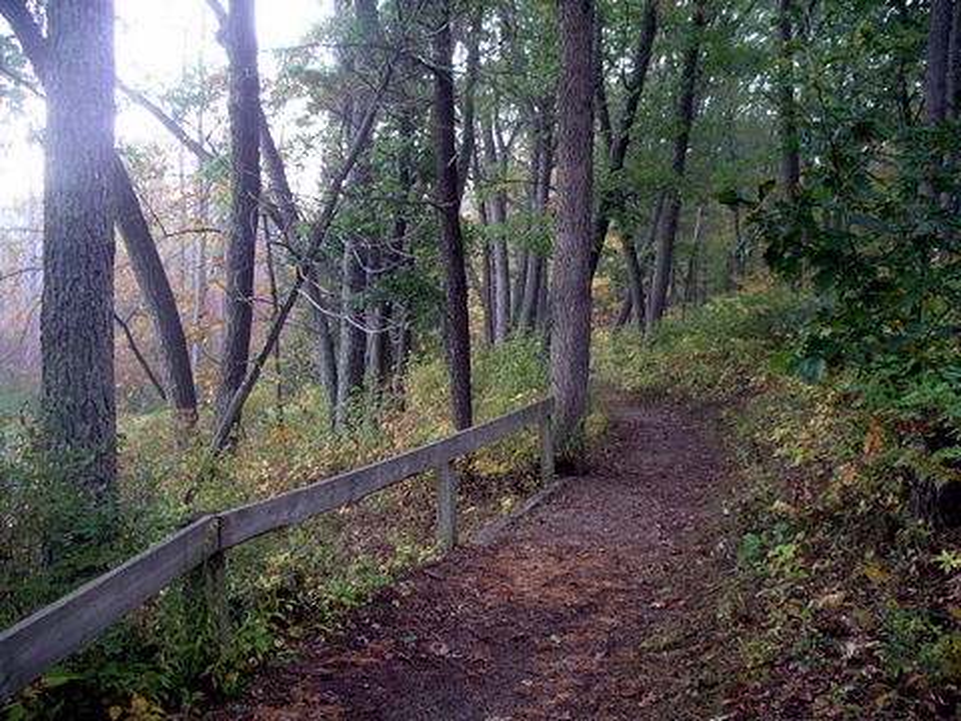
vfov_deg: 38.7
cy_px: 360
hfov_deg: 50.1
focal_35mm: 37
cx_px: 480
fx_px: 1027
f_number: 2.8
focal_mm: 7.8
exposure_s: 1/16
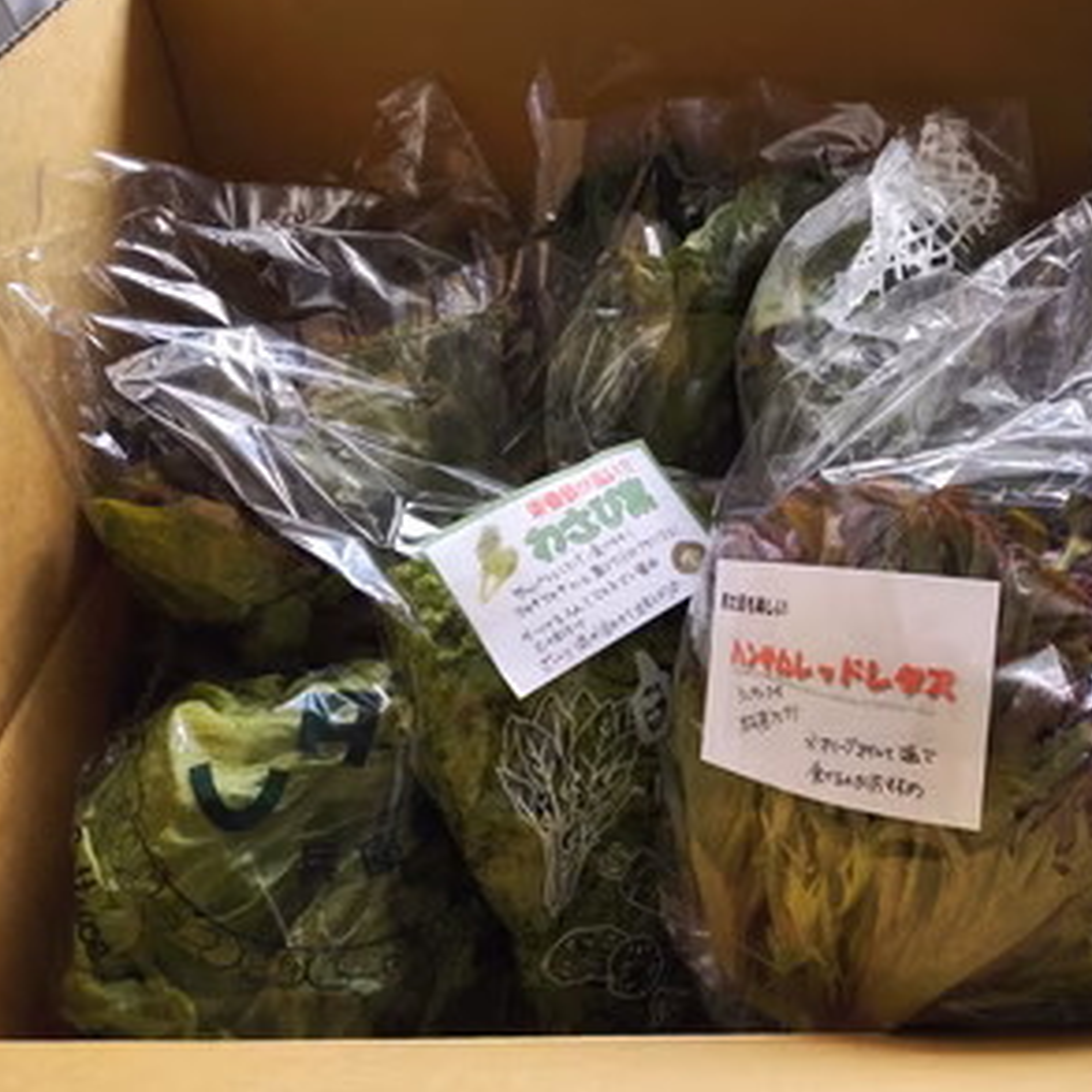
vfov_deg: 47.2
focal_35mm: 35
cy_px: 537
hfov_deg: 46.5
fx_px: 1249
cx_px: 730
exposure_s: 1/33.3
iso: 100
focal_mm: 3.8
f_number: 2
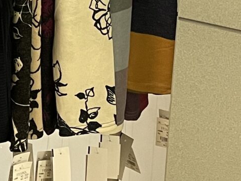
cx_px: -132
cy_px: -131
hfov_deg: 13.2
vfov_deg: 10.1
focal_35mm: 140
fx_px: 975
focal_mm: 4.2
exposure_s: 1/60
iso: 160
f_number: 1.6
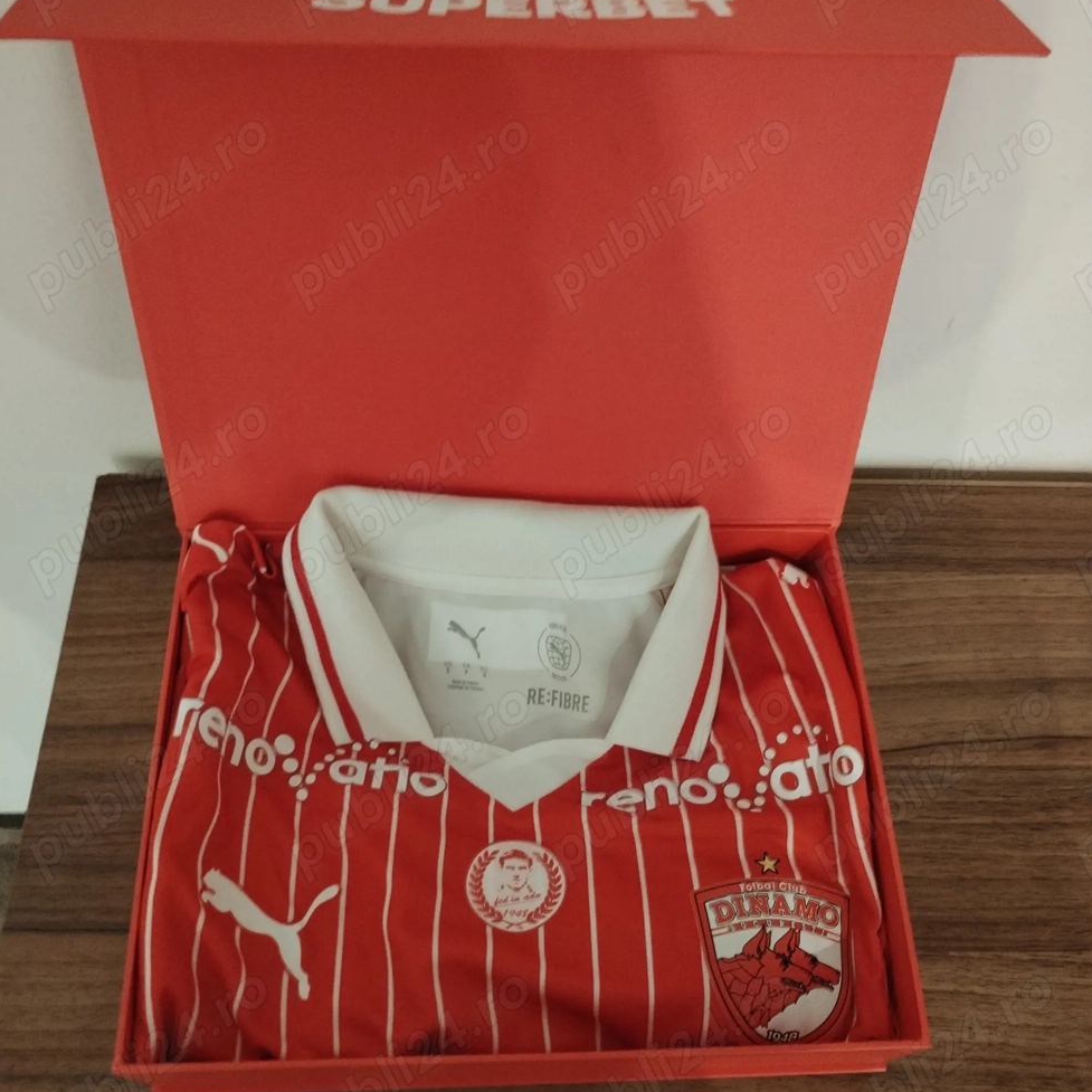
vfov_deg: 47.2
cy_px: 556
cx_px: 539
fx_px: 1249
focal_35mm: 35
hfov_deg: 47.2
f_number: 1.8
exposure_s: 1/25
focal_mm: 4.75
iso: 1775
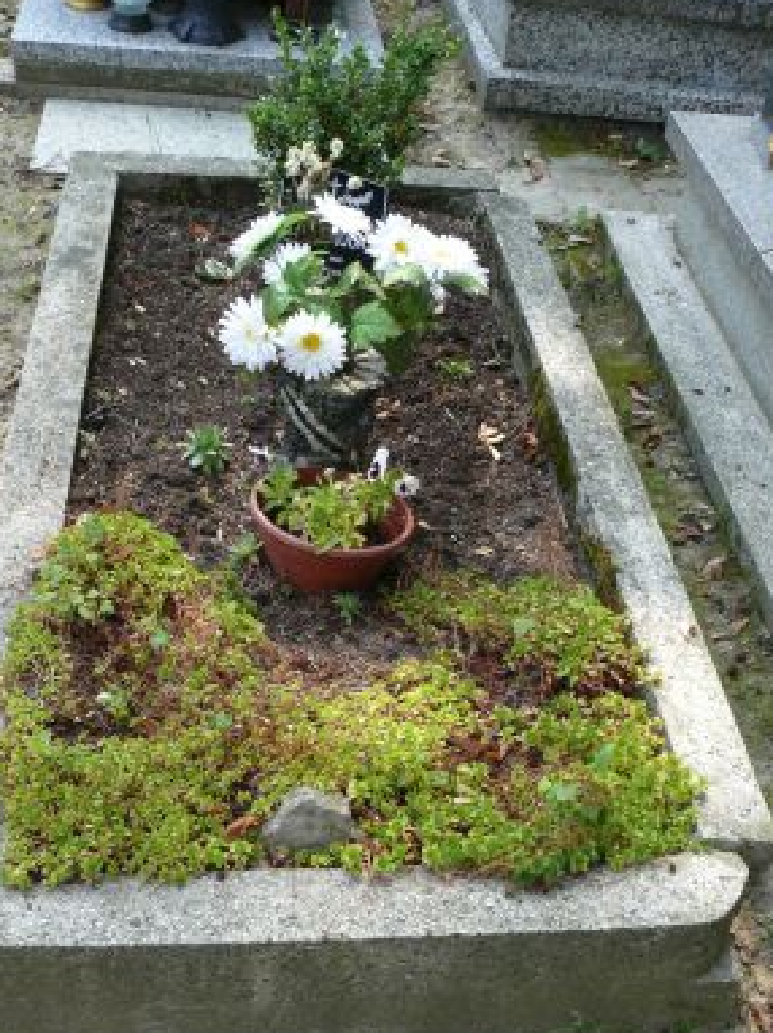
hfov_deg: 32.8
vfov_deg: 42.7
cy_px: 633
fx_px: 1312
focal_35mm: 44
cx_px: 373
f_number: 4
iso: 100
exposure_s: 1/160
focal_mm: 7.4
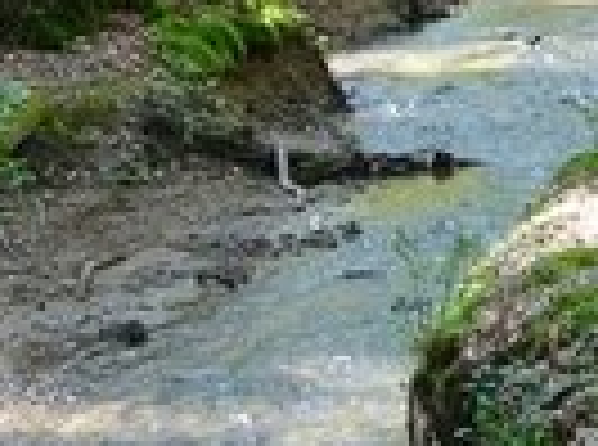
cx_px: 513
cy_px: -45
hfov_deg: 12.1
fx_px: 2808
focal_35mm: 163
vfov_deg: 9.0
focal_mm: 6
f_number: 2.8
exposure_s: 1/60
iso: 100
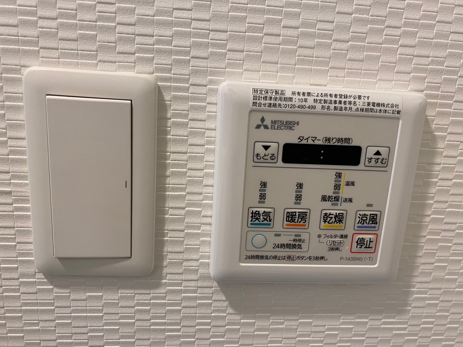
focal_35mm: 26
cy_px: 174
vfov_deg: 53.1
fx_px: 348
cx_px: 232
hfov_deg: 67.3
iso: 100
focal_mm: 4.25
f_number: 1.8
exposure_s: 1/50
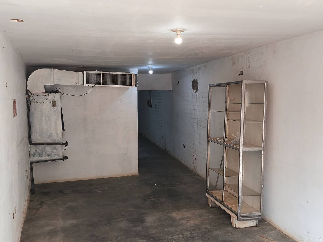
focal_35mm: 35
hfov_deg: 52.6
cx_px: 162
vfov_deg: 40.7
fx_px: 327
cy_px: 121
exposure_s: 1/50
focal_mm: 6.18
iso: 250
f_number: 1.65
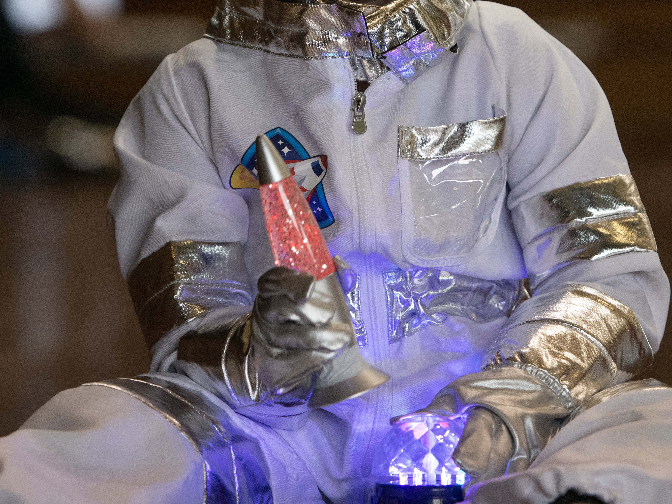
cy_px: 121
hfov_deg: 5.9
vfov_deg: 4.4
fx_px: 6504
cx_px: 354
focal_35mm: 335
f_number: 3.5
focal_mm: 150
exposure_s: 1/250
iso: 1600
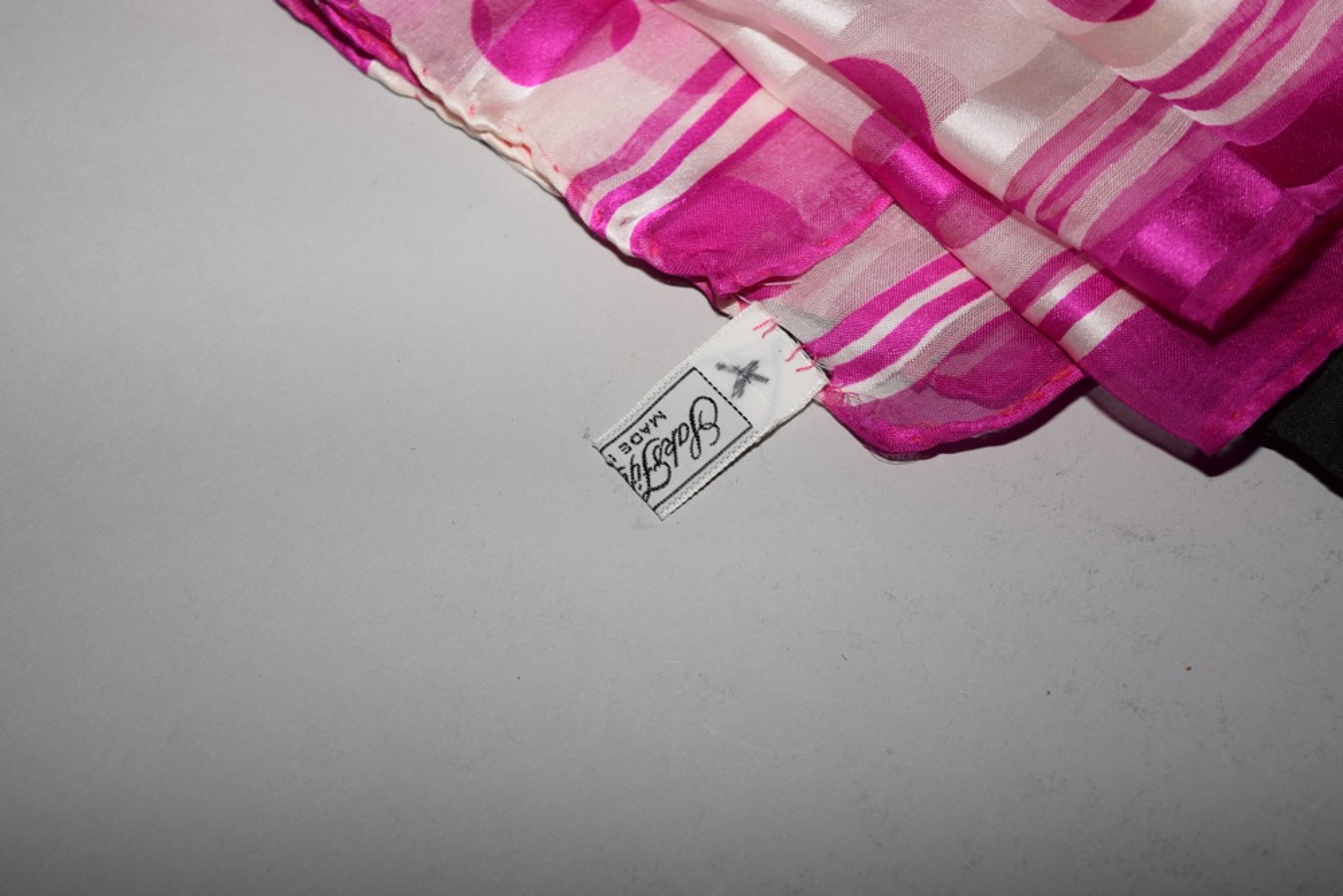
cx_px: 672
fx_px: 3078
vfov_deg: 16.6
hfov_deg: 24.6
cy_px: 448
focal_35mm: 82
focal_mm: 55
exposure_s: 1/60
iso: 140
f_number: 5.6
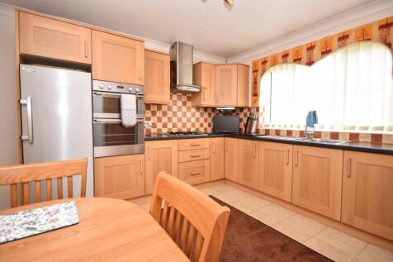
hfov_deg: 92.5
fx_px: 188
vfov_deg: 69.6
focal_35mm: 17
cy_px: 131
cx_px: 196
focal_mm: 11.5
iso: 320
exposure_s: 1/60
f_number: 4.2
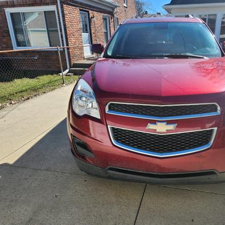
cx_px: 147
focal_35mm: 28
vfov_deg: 57.3
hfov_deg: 56.3
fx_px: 206
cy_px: 114
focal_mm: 5.4
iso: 20
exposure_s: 1/897
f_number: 1.8
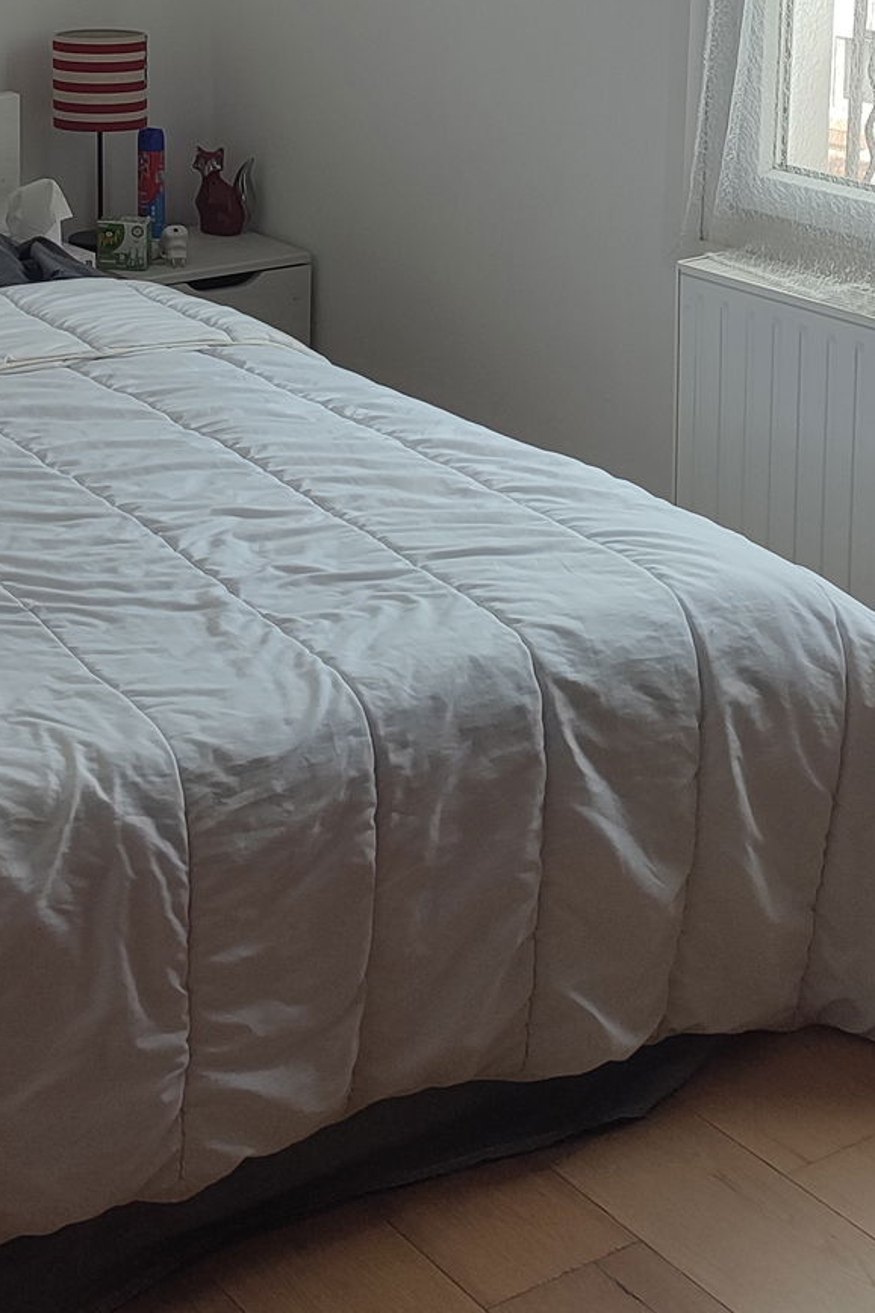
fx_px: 2333
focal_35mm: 64
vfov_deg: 29.8
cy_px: 81
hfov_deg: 20.7
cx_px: 65
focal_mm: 6.04
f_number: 1.9
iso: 61
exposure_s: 1/100
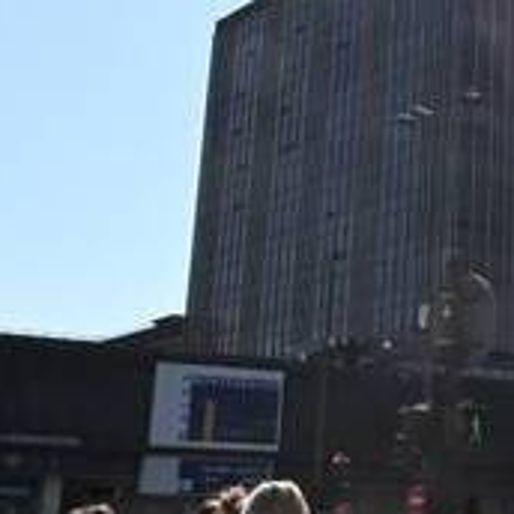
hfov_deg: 18.8
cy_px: -16
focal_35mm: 87
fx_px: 1462
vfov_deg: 19.3
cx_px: 631
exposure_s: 1/1000
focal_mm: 14
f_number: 10
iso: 400
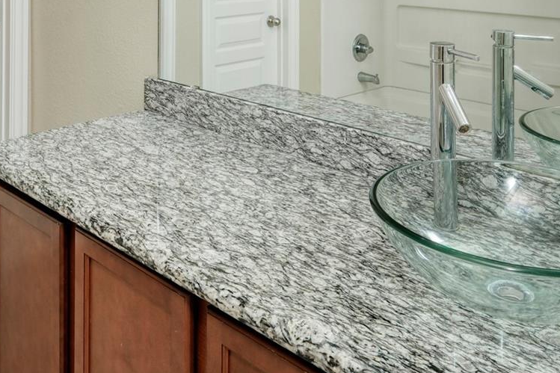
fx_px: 638
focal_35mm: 41
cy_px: -67
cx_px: 229
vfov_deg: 28.6
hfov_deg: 47.2
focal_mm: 10
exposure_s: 1/10
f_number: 8
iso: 320
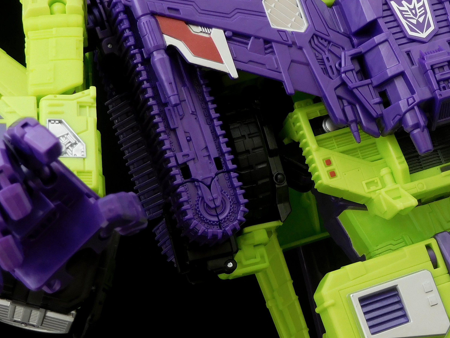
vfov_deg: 15.4
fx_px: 1248
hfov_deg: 20.2
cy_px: 186
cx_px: 370
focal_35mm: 96
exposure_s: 1
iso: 125
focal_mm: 8.9
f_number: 4.1
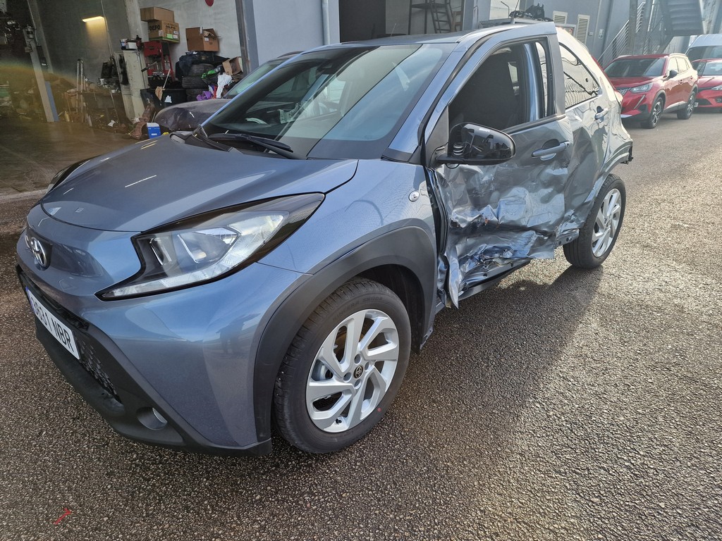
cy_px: 270
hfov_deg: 73.9
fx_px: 480
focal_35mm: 23
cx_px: 361
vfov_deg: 58.9
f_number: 1.8
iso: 50
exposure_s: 1/180
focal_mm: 6.4
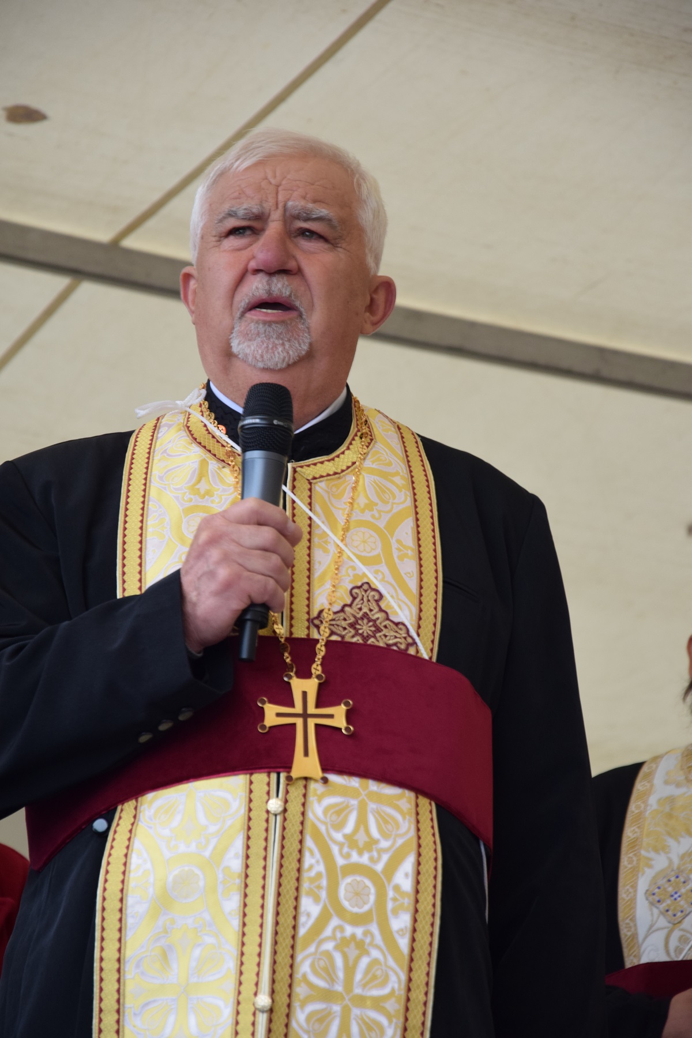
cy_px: 519
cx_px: 346
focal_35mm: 158
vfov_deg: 13.0
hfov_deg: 8.7
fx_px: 4541
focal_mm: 105
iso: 640
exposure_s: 1/80
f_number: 5.6
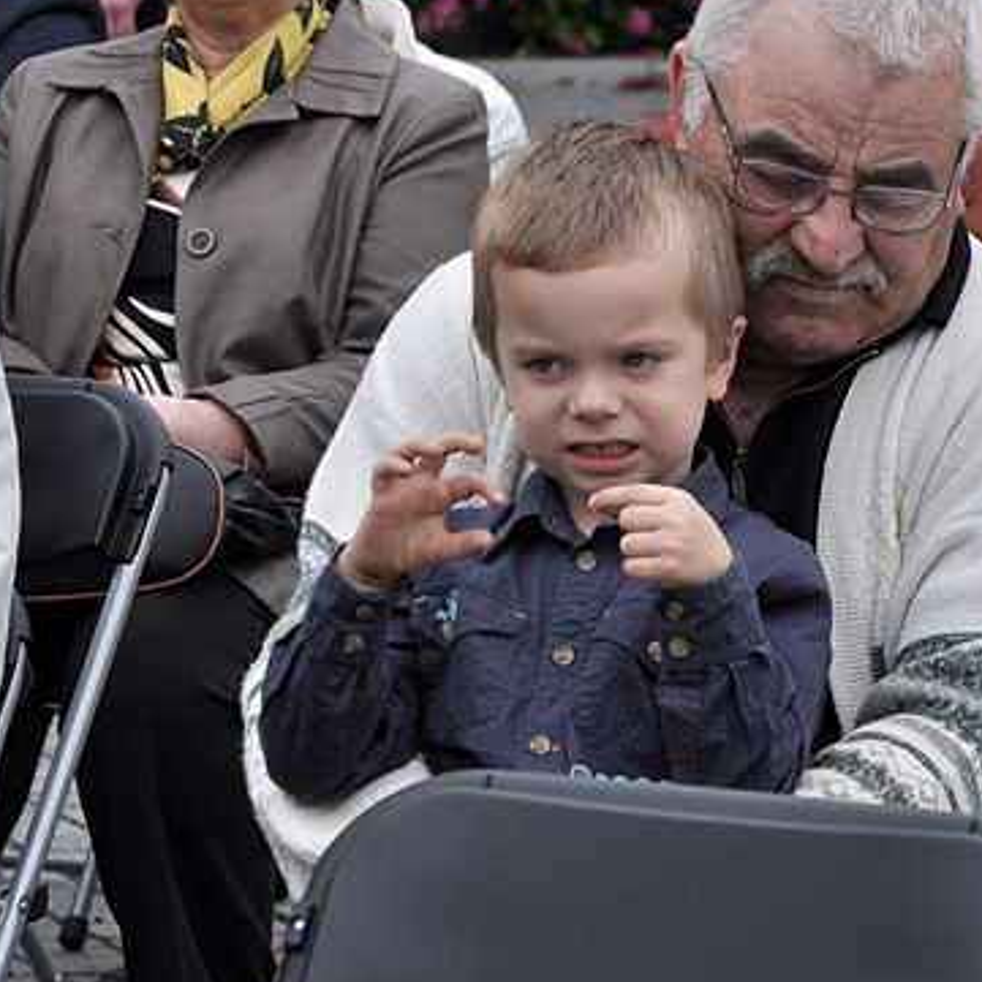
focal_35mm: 294
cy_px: 388
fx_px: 9436
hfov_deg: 6.0
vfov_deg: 6.0
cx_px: 685
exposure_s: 1/800
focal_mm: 98
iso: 500
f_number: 7.1
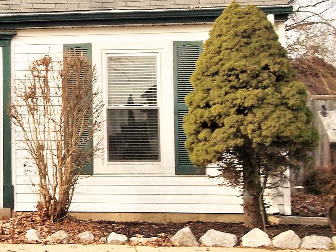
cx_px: -48
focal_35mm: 78
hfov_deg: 23.3
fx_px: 757
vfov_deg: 18.9
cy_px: 103
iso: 80
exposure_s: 1/80
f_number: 8.8
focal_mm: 5.7
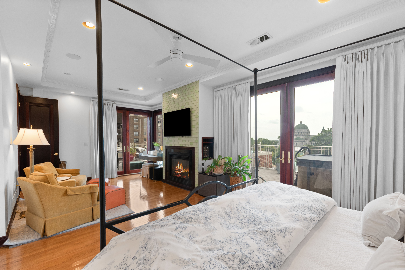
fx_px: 169
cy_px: 135
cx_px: 202
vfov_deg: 77.4
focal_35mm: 15
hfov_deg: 100.4
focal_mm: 15
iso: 400
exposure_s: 1/8
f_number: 7.1
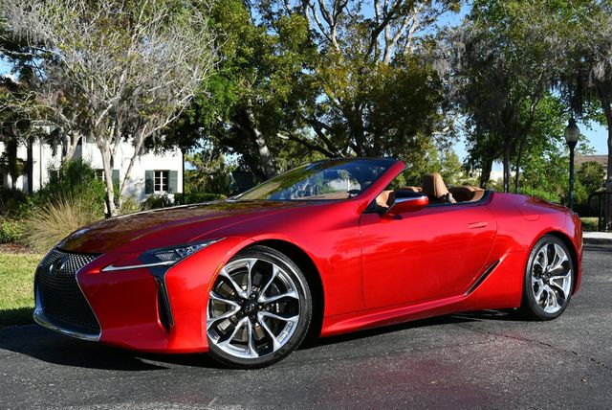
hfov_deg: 44.5
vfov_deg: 30.6
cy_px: 205
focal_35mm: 44
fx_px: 749
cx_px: 306
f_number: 8
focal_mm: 22
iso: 100
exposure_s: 1/250
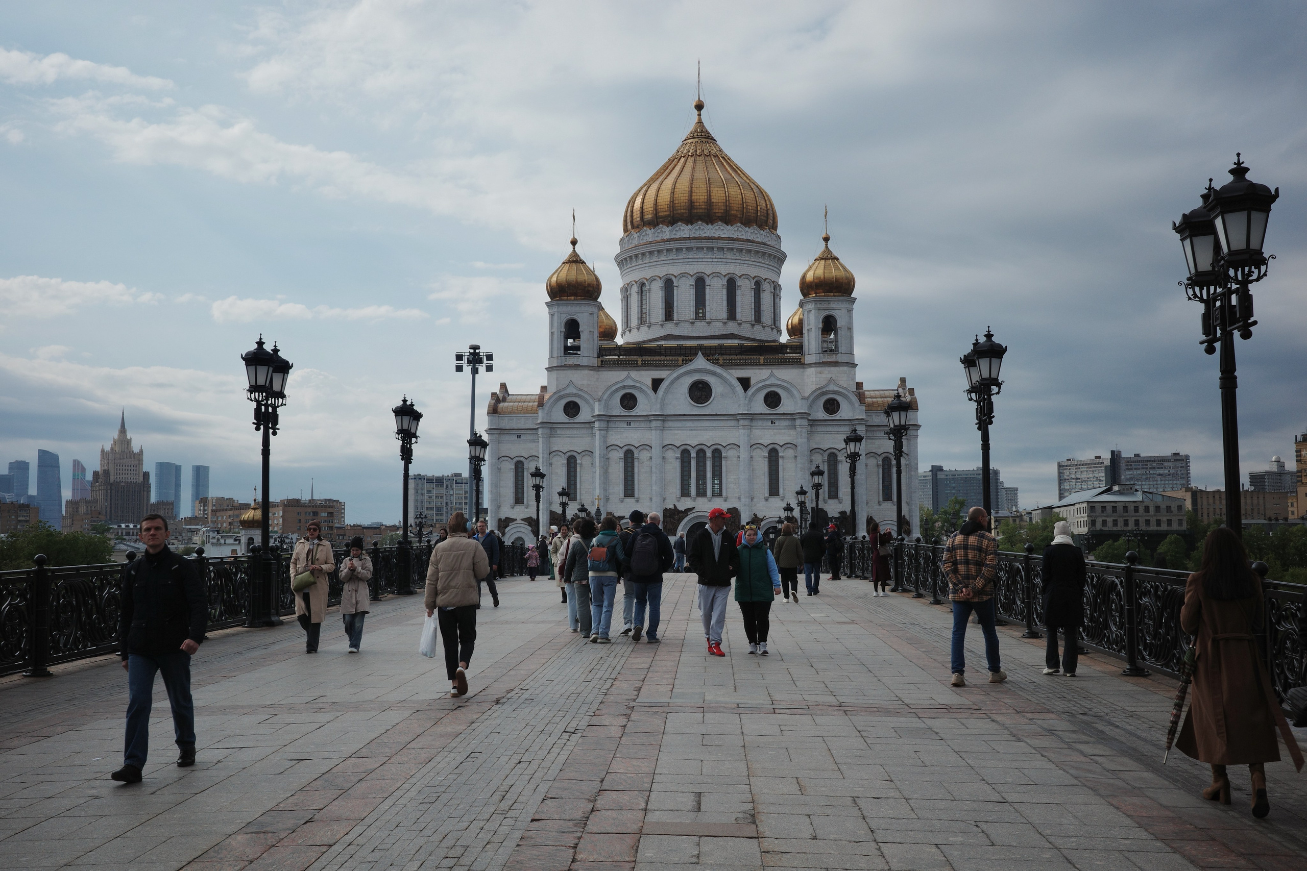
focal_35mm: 40
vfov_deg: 33.4
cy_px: 436
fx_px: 1452
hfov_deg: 48.5
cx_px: 654
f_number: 9
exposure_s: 1/125
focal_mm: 26
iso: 200
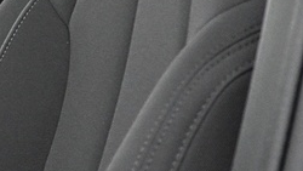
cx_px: -299
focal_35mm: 163
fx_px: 1310
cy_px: 57
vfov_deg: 7.5
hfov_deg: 11.8
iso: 1600
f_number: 3.5
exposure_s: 1/20
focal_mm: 16
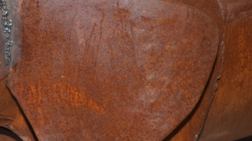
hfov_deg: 14.0
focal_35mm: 153
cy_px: 58
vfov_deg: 7.9
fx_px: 1022
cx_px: 64
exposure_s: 1/125
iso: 800
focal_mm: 50
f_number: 5.6
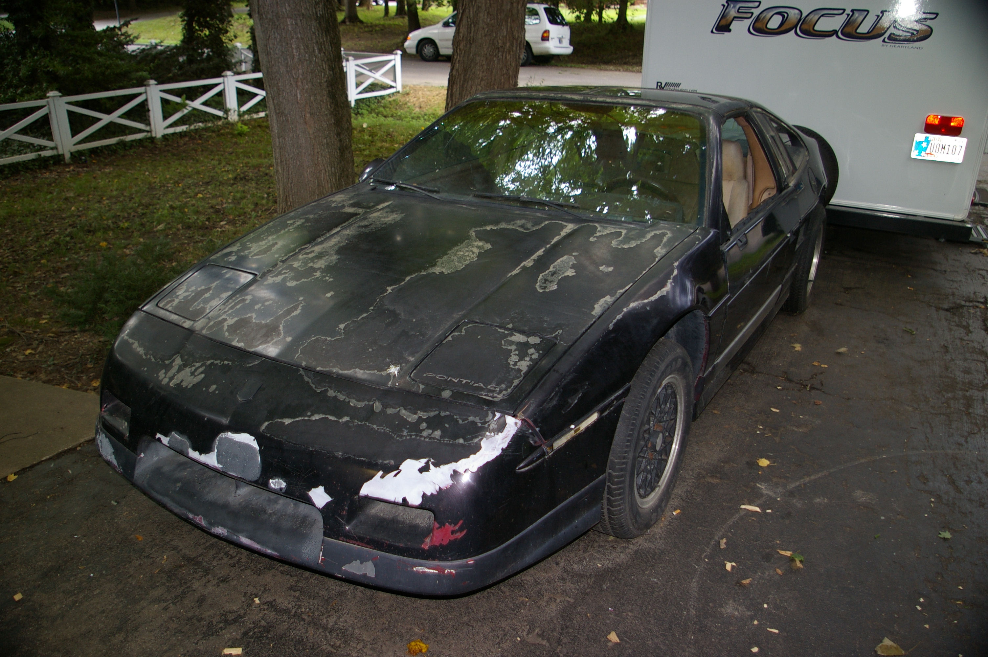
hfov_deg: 67.4
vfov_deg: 47.8
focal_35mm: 27
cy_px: 328
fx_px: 740
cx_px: 494
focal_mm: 18
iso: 200
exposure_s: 1/30
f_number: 3.5
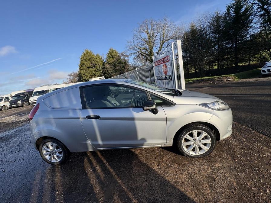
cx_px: 136
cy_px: 102
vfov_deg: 85.7
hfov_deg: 102.1
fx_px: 110
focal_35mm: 14
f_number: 2.2
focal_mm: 2.22
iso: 50
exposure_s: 1/1217
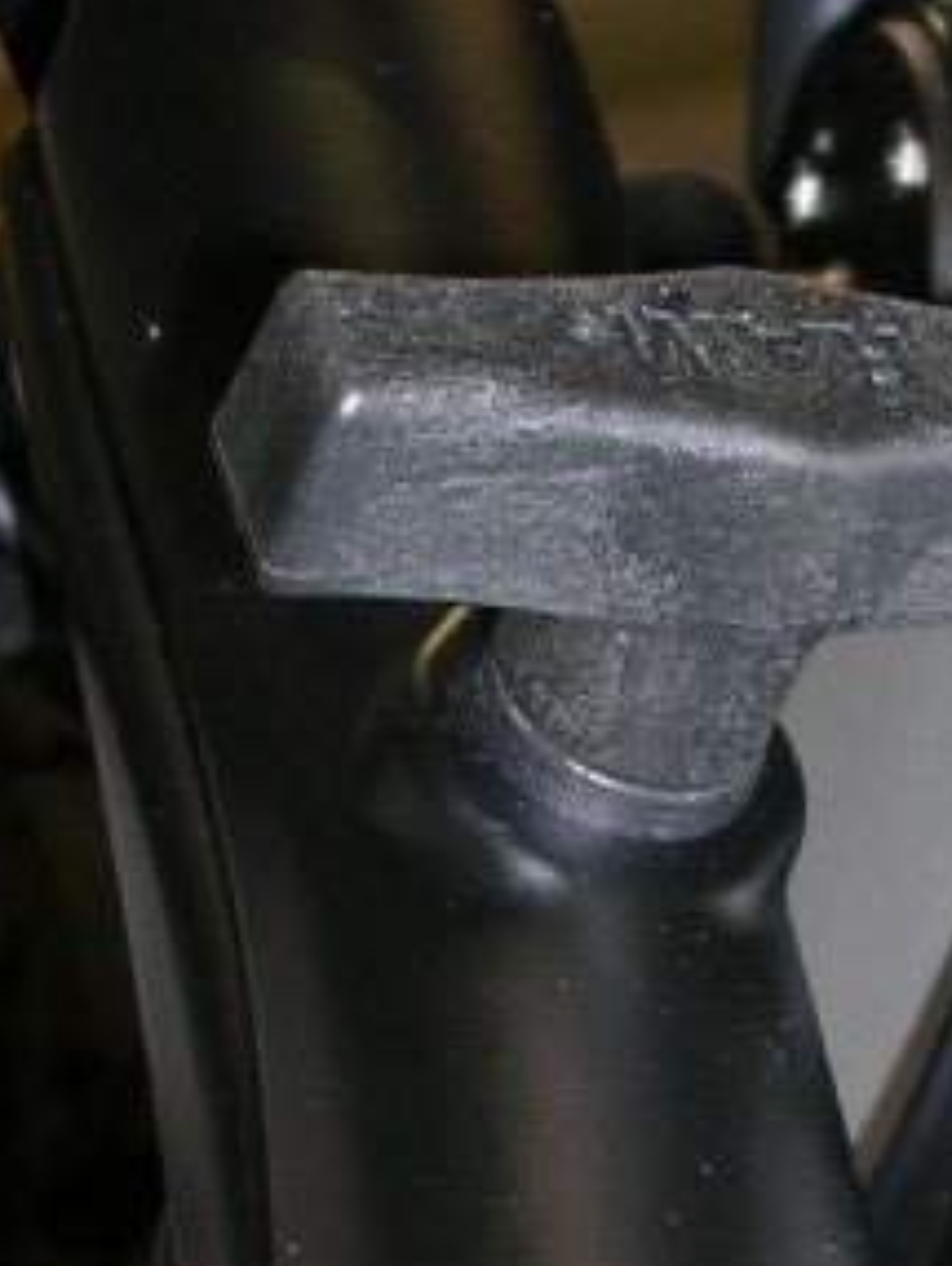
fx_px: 4980
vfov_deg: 14.4
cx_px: 695
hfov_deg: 10.9
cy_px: 1049
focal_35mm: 136
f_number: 2.8
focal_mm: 5.8
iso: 50
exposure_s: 1/60.1
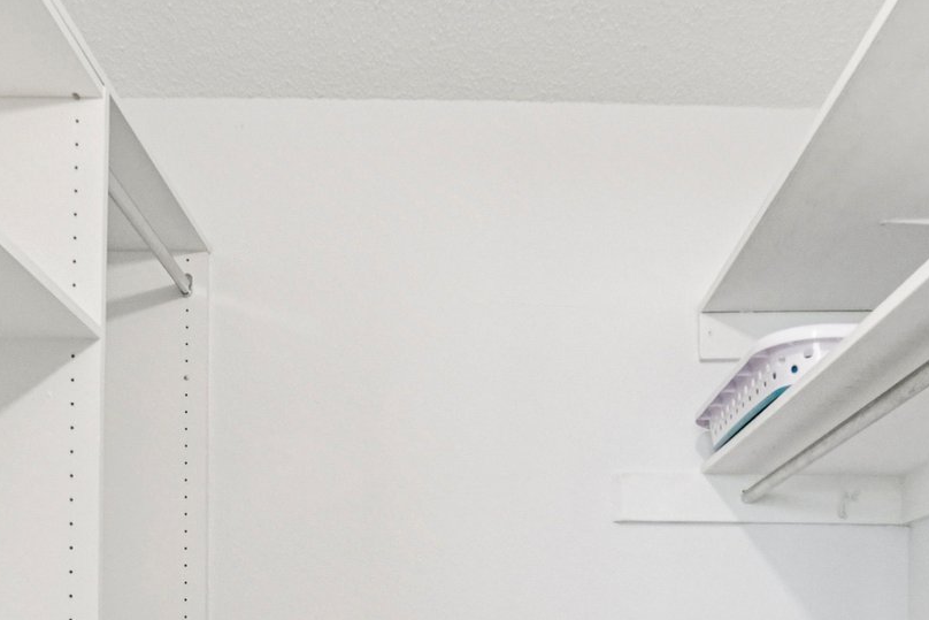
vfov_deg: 30.3
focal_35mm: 38
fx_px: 981
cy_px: 725
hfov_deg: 50.6
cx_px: 509
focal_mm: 10
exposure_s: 1/30
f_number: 8
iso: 800
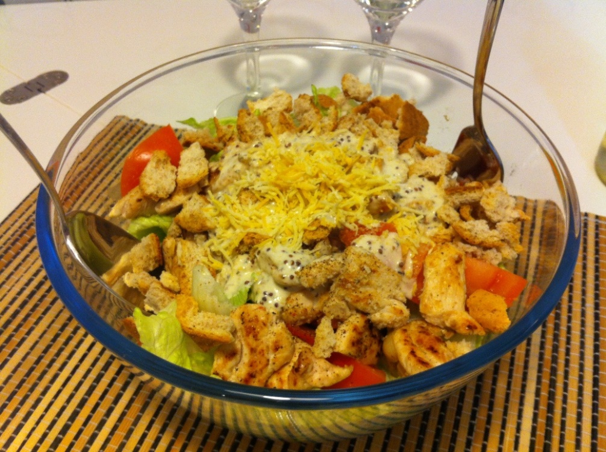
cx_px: 303
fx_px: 612
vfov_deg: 40.6
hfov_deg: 52.7
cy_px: 226
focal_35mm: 35
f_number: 2.8
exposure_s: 1/15
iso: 125
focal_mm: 3.85
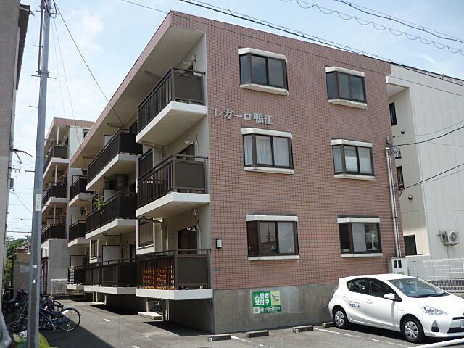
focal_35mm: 33
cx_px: 232
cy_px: 174
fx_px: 442
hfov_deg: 55.4
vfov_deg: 42.9
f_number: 2.8
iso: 100
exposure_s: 1/1000
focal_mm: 5.5
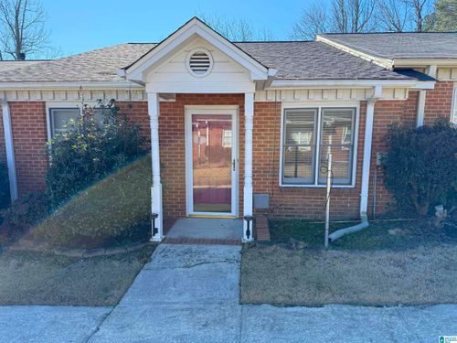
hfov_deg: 71.6
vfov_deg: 56.8
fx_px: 317
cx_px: 228
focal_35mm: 24
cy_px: 172
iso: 100
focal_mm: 6.76
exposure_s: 1/1949
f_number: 1.78
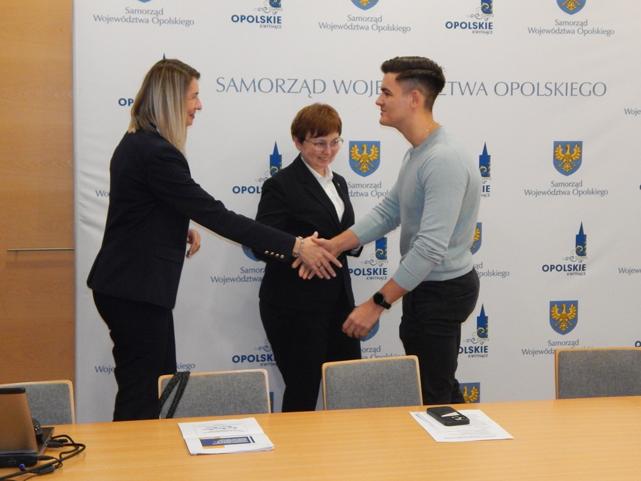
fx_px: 1018
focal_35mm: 55
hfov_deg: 34.9
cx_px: 320
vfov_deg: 26.6
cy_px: 240
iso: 800
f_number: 3.8
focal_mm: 9.7
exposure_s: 1/125
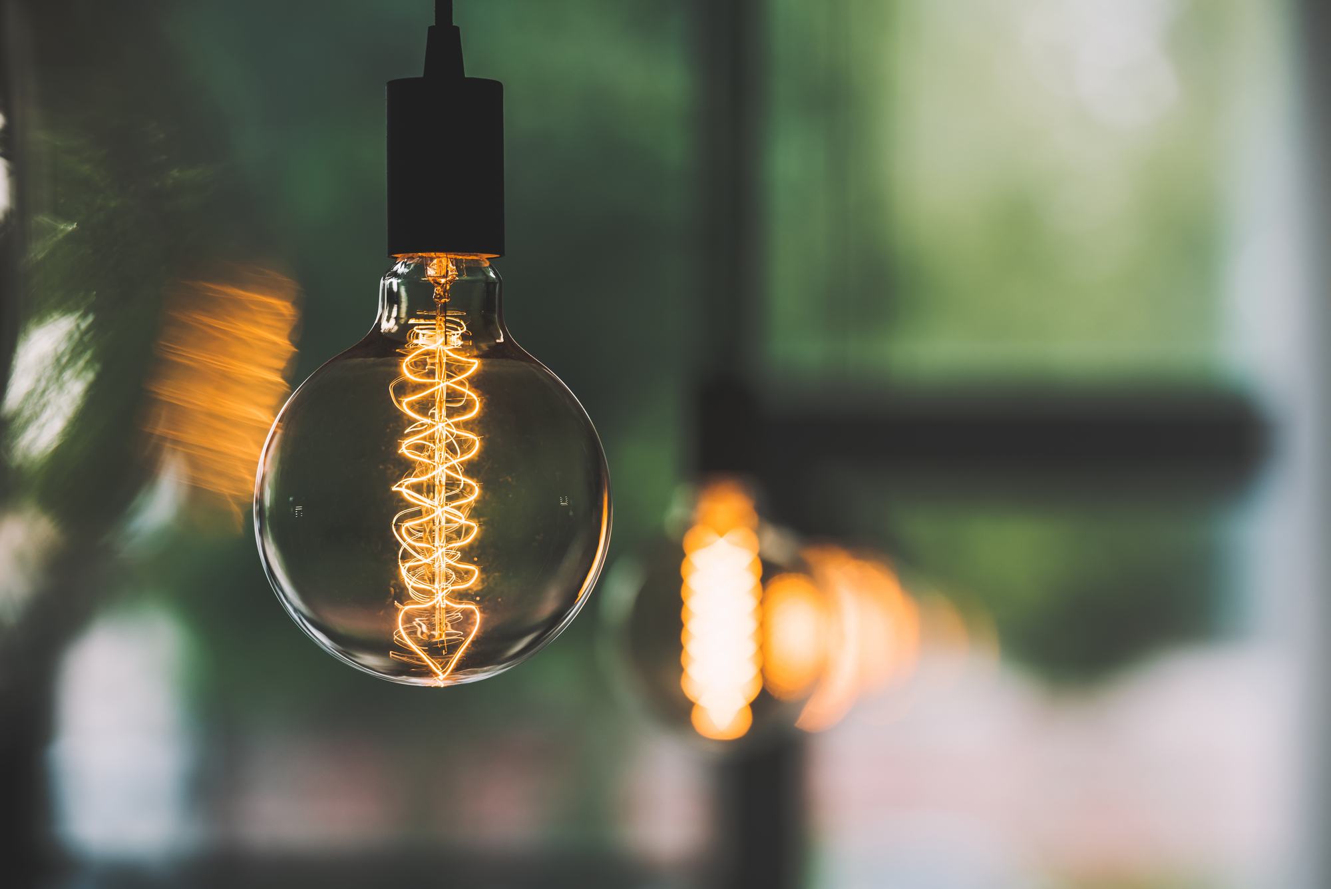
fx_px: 7027
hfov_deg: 10.8
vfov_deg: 7.2
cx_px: 666
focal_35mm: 190
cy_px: 444
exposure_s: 1/125
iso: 320
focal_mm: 190
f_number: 4.5
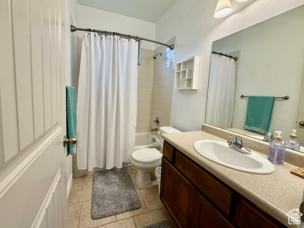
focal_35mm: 15
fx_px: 132
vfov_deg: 81.7
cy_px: 106
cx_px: 144
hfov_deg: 98.1
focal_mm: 2.22
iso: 125
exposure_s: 1/120
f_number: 2.2
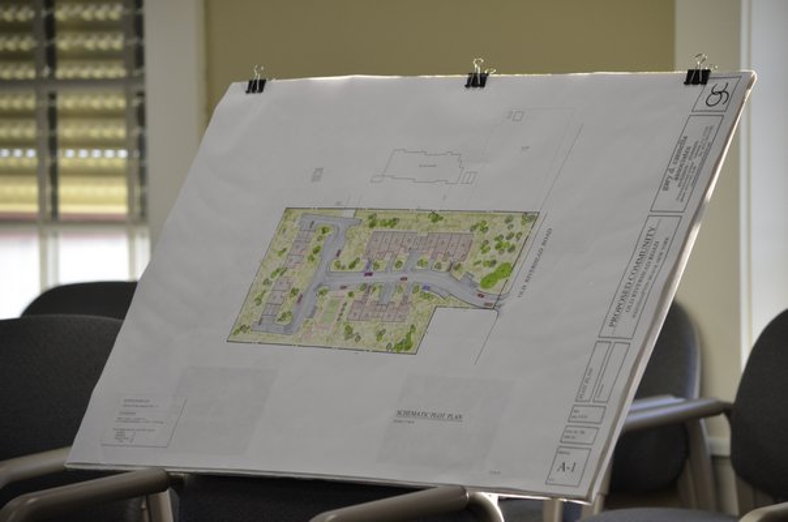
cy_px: 261
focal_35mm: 180
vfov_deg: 7.6
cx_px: 394
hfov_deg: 11.4
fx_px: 3932
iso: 800
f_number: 5
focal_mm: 120
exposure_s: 1/100
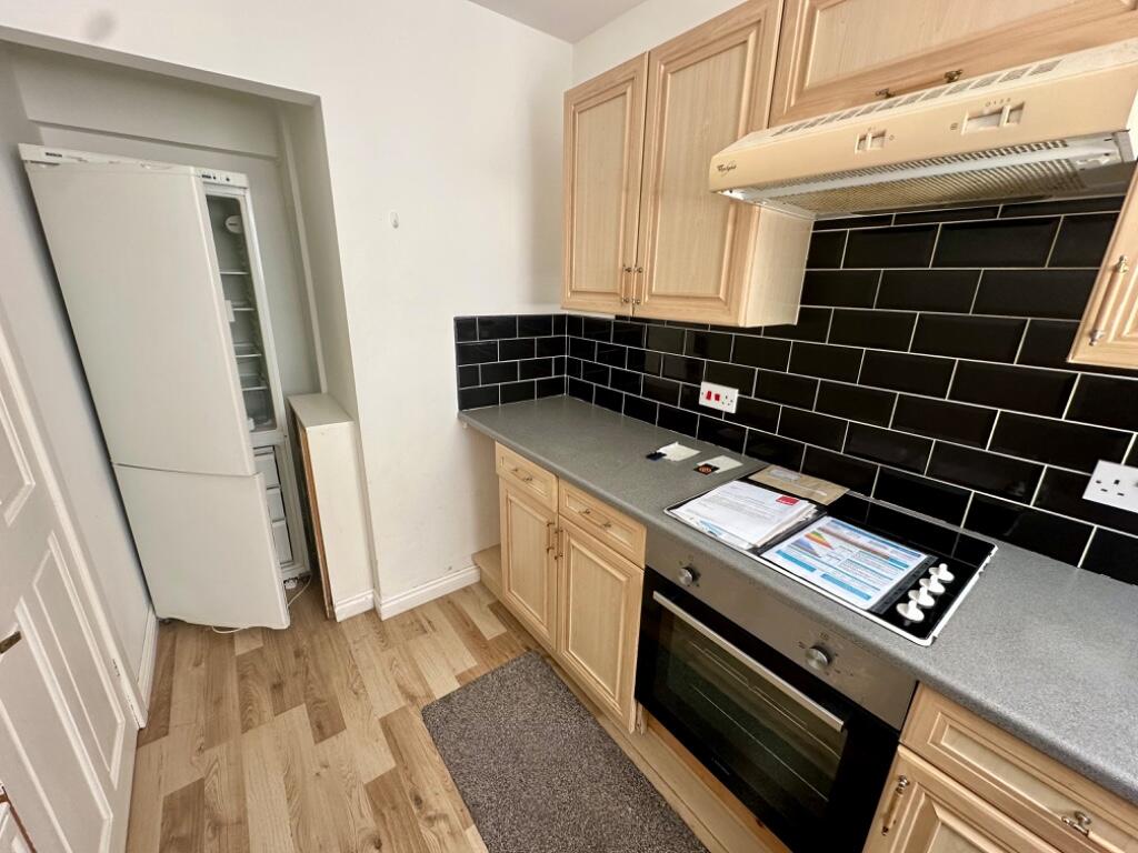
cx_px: 569
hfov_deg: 102.1
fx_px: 460
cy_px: 426
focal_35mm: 14
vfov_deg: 85.7
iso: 125
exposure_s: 1/99
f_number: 2.2
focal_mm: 2.22
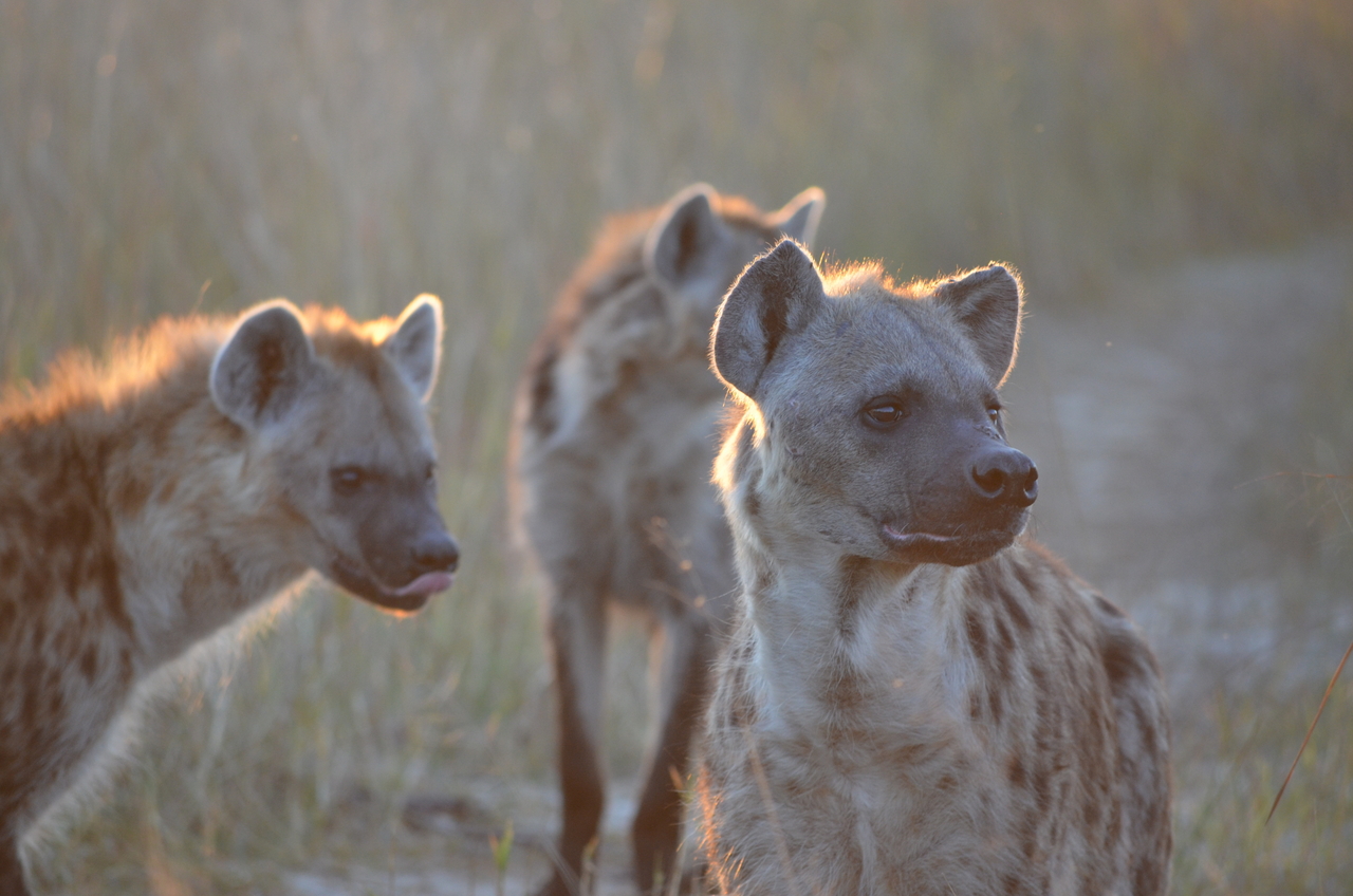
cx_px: 676
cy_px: 448
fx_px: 13503
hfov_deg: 5.7
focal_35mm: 360
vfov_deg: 3.8
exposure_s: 1/200
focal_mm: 240
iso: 800
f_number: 5.3
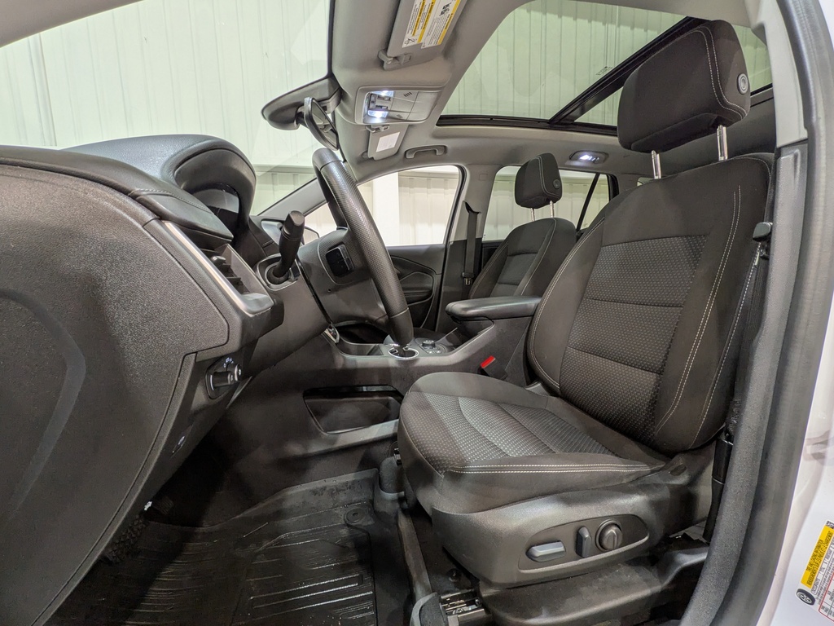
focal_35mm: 14
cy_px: 313
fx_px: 337
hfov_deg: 102.1
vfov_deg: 85.7
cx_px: 417
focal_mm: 1.83
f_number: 2.2
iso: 118
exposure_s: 1/50
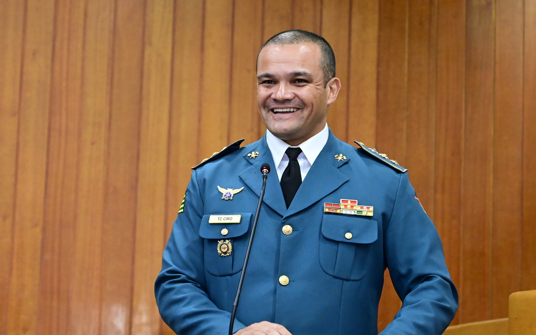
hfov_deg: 20.2
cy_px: 187
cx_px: 255
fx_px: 1505
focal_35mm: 103
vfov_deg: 12.7
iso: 4000
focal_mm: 62
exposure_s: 1/125
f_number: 4
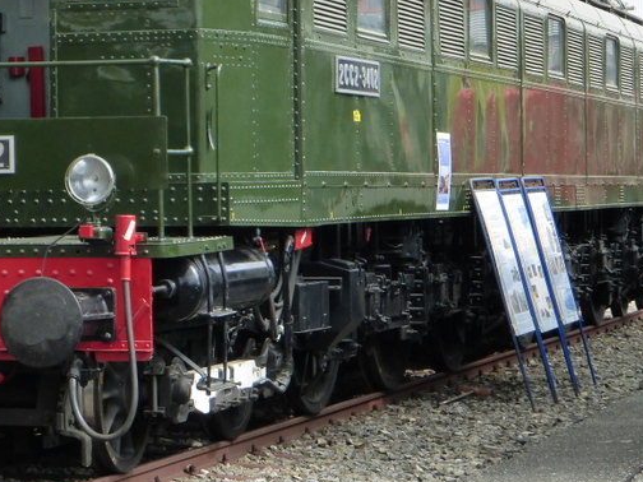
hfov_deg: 14.3
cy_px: 98
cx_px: 153
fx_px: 2545
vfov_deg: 10.8
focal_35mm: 137
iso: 160
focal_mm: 11.7
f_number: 4.9
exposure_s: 1/200
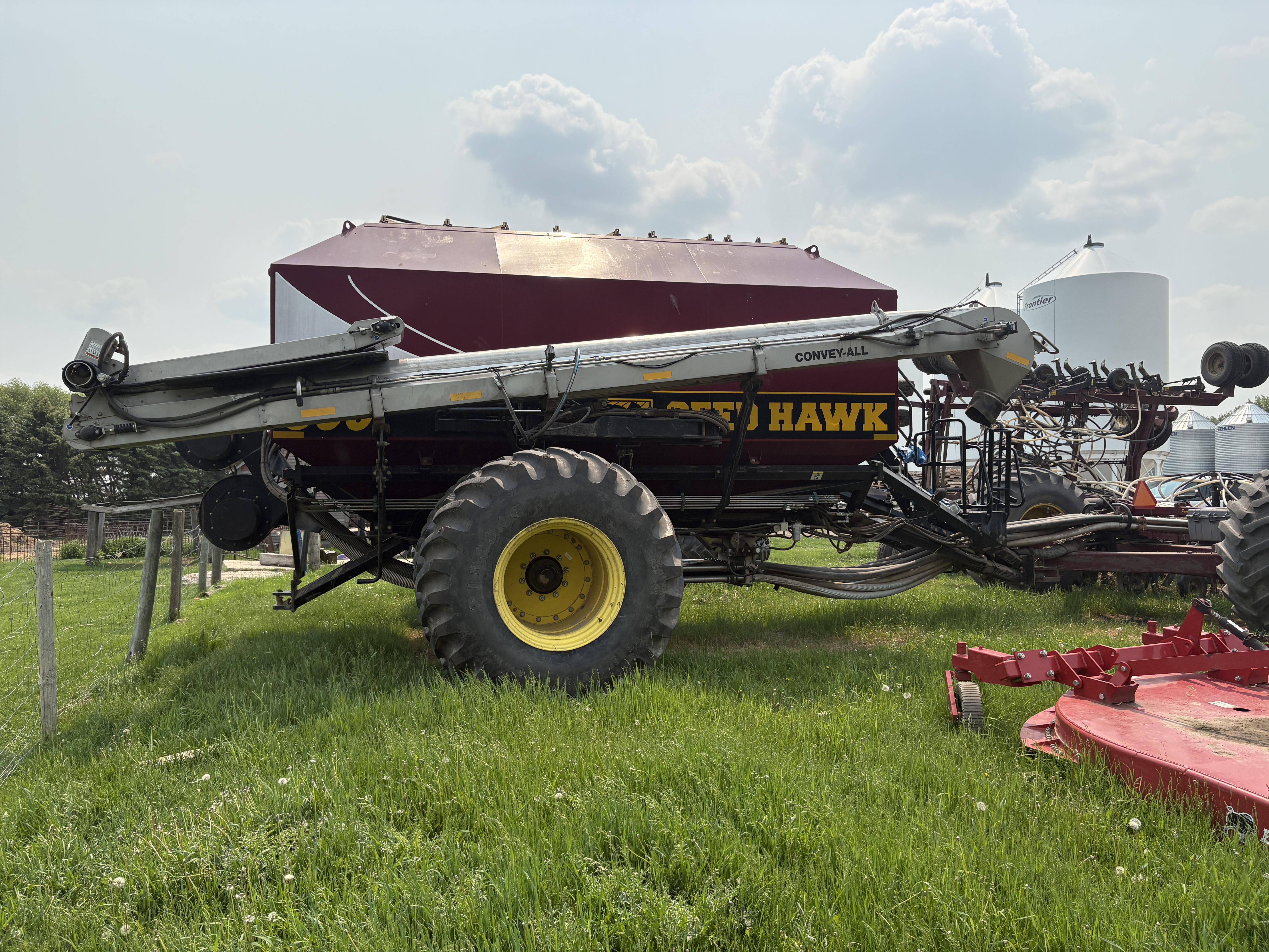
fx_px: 953
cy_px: 476
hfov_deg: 67.3
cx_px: 634
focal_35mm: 26
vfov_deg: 53.1
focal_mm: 5.96
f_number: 1.6
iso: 50
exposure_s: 1/5348
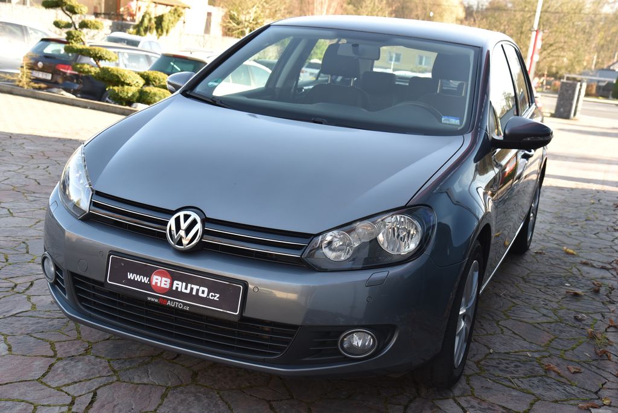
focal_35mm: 48
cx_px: 309
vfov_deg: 28.1
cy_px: 206
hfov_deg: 41.1
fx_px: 824
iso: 500
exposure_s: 1/125
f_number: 5.6
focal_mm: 48
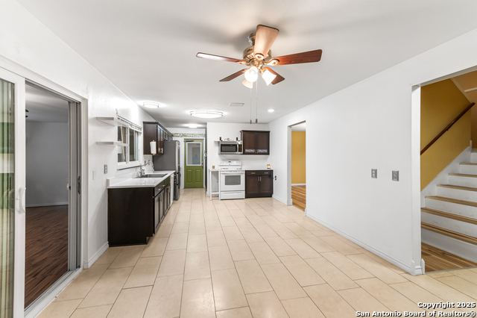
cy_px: 159
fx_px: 199
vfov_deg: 77.3
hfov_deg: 100.4
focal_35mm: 15
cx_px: 238
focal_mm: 15
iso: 2500
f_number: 4
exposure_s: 1/100
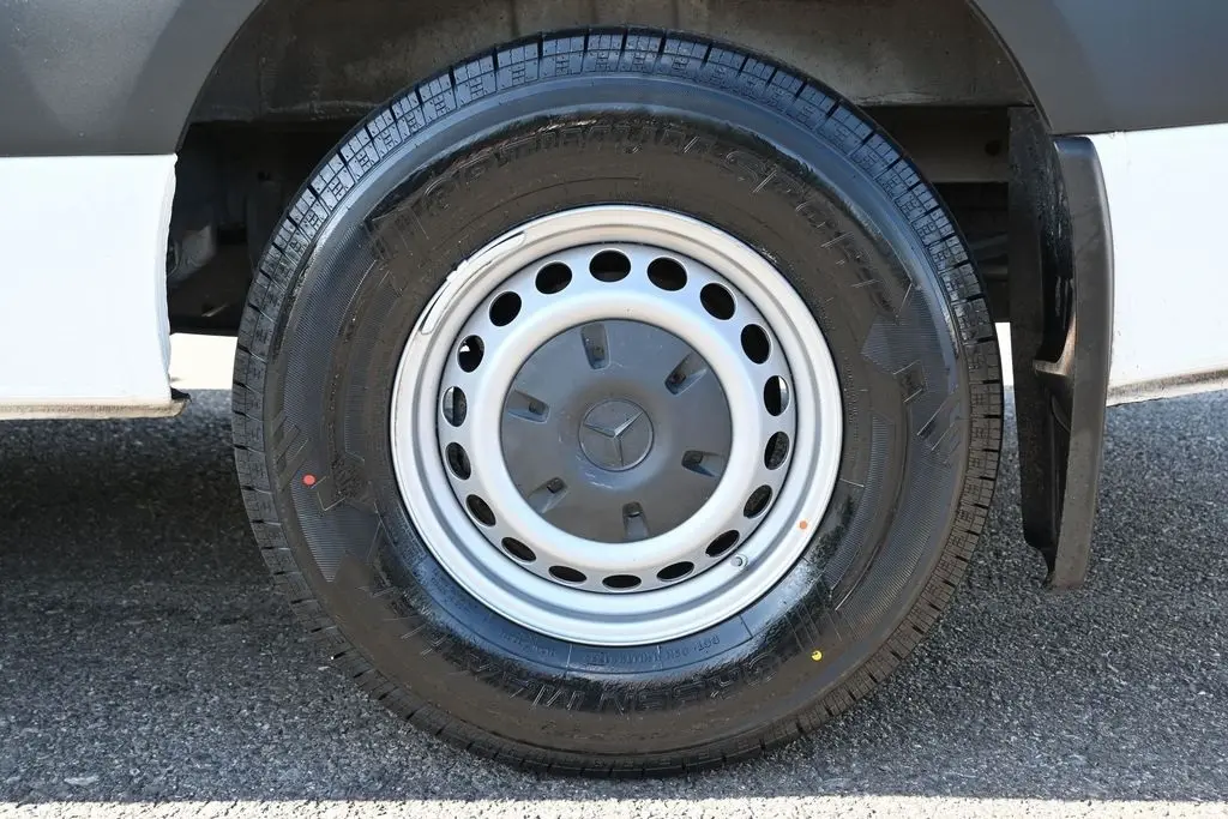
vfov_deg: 38.4
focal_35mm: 34
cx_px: 614
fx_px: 1177
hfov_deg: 55.1
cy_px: 410
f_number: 4.2
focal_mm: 23
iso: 400
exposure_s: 1/250
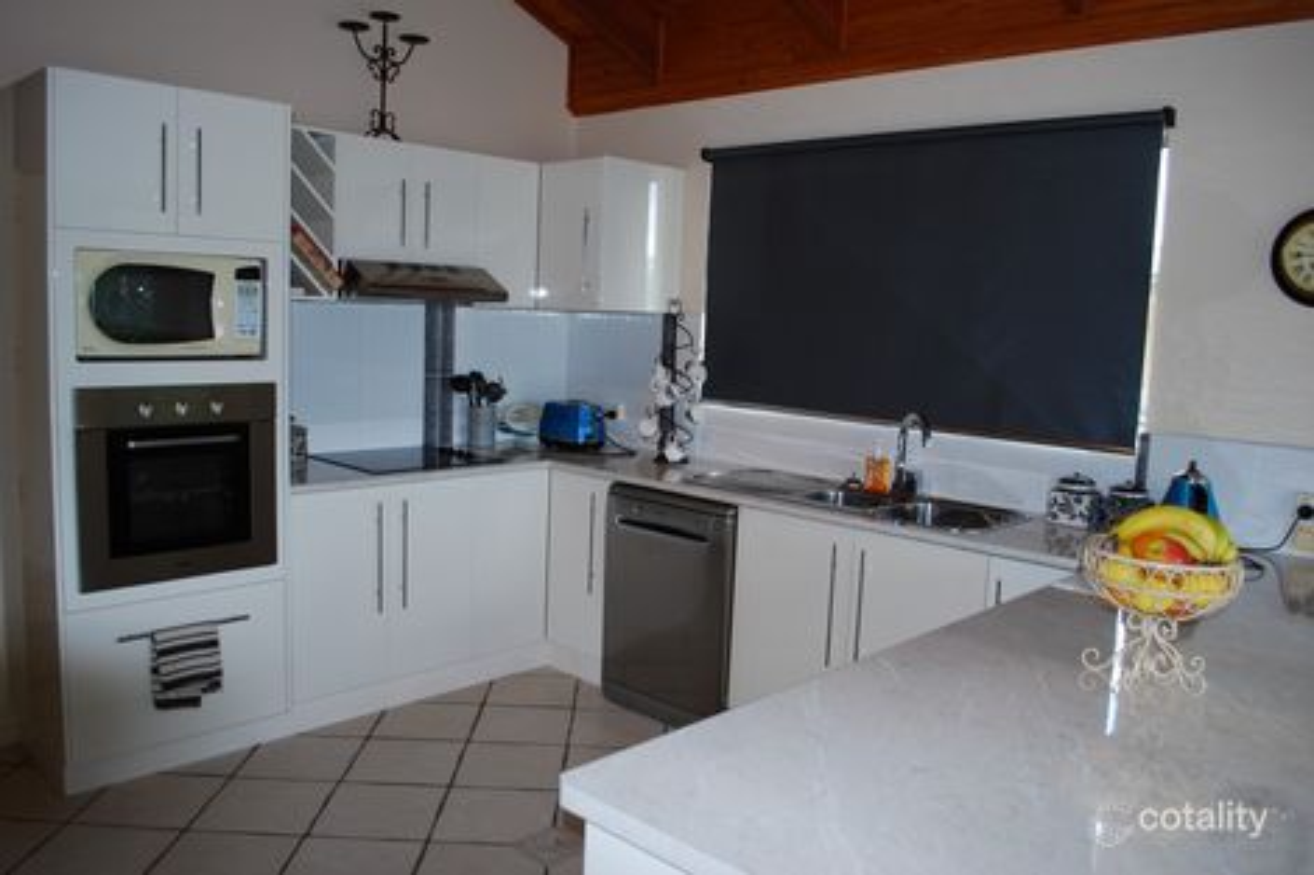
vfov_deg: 47.9
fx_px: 985
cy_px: 438
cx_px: 657
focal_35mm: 27
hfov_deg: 67.4
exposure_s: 1/60
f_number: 3.5
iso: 200
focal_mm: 18
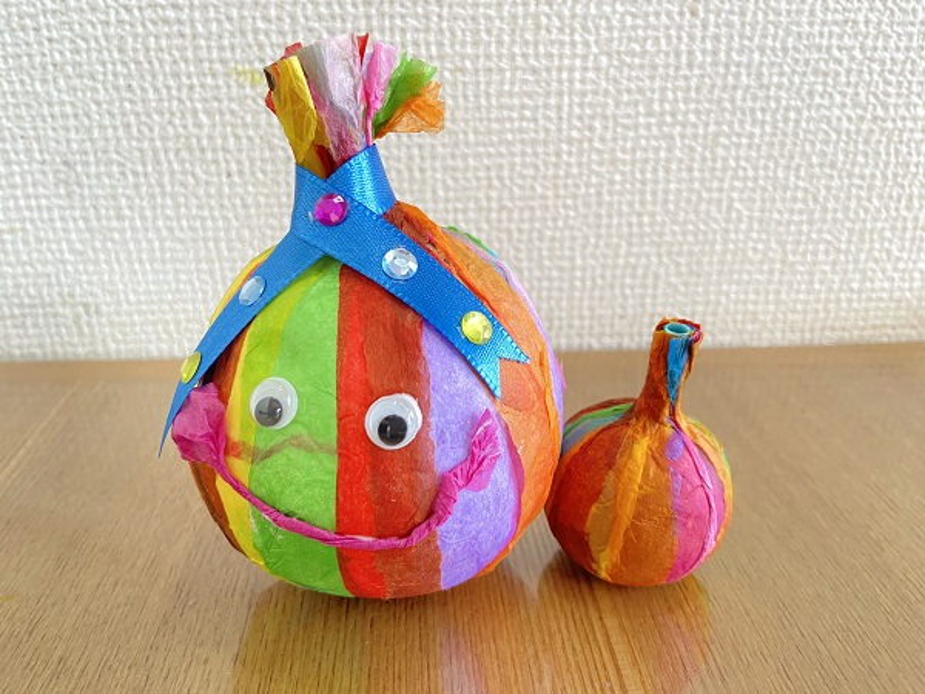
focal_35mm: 26
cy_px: 347
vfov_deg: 53.1
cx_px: 462
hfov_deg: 67.3
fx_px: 695
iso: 400
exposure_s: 1/60
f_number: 1.8
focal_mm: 4.25
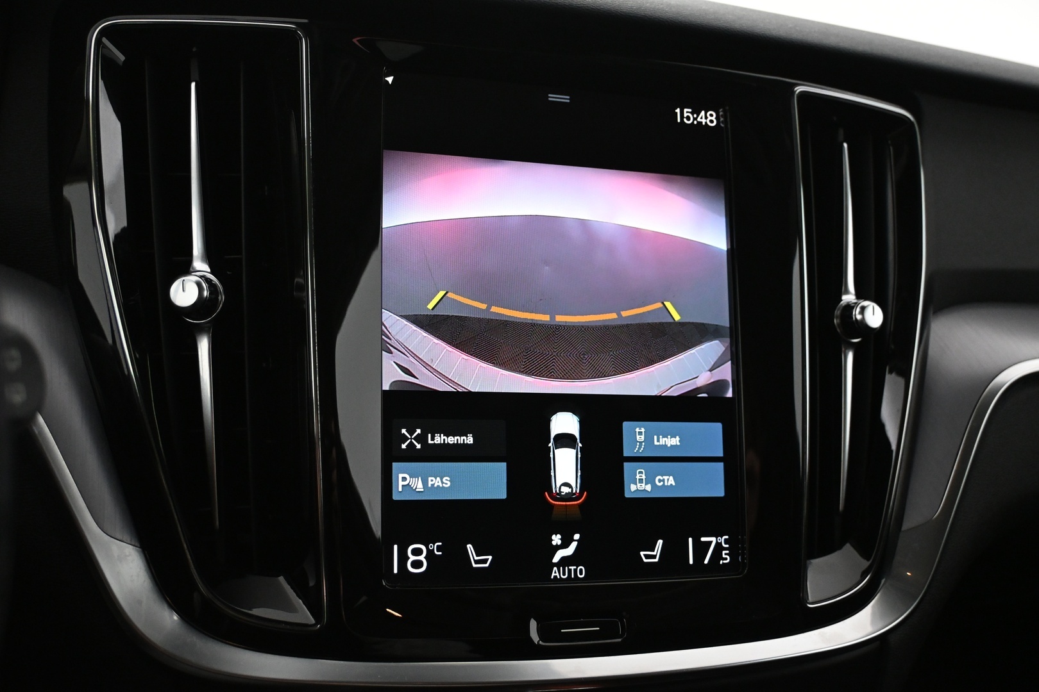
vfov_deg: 34.2
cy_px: 346
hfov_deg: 49.6
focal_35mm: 39
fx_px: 1125
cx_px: 520
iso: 2500
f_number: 4.5
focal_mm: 26
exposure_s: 1/40
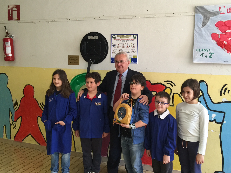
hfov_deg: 52.5
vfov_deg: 40.6
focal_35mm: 35
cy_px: 75
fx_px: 234
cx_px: 127
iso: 64
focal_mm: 4.15
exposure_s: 1/33
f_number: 2.2
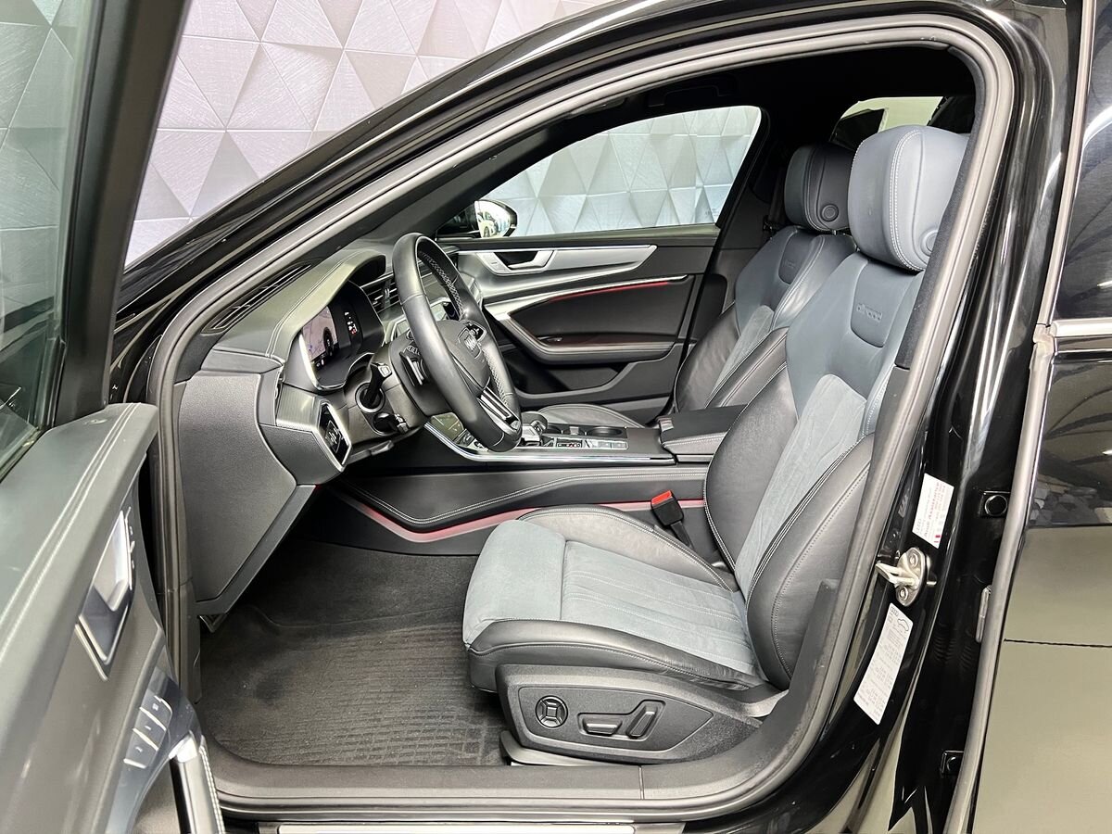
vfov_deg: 53.1
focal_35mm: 26
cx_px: 556
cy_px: 417
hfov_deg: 67.3
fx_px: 835
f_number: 1.5
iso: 500
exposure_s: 1/33
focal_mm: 5.7
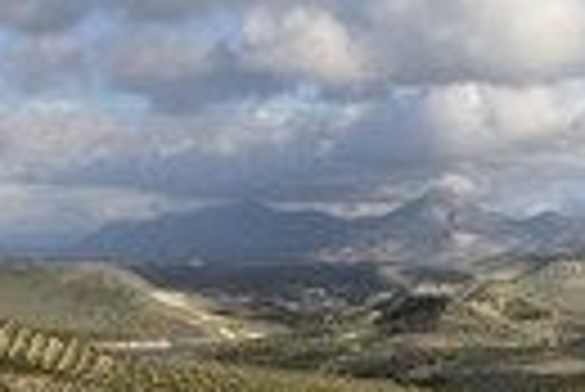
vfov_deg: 13.0
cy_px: 478
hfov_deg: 19.7
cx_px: 180
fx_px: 1676
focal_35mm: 103
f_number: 16
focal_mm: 32
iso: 200
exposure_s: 1/100
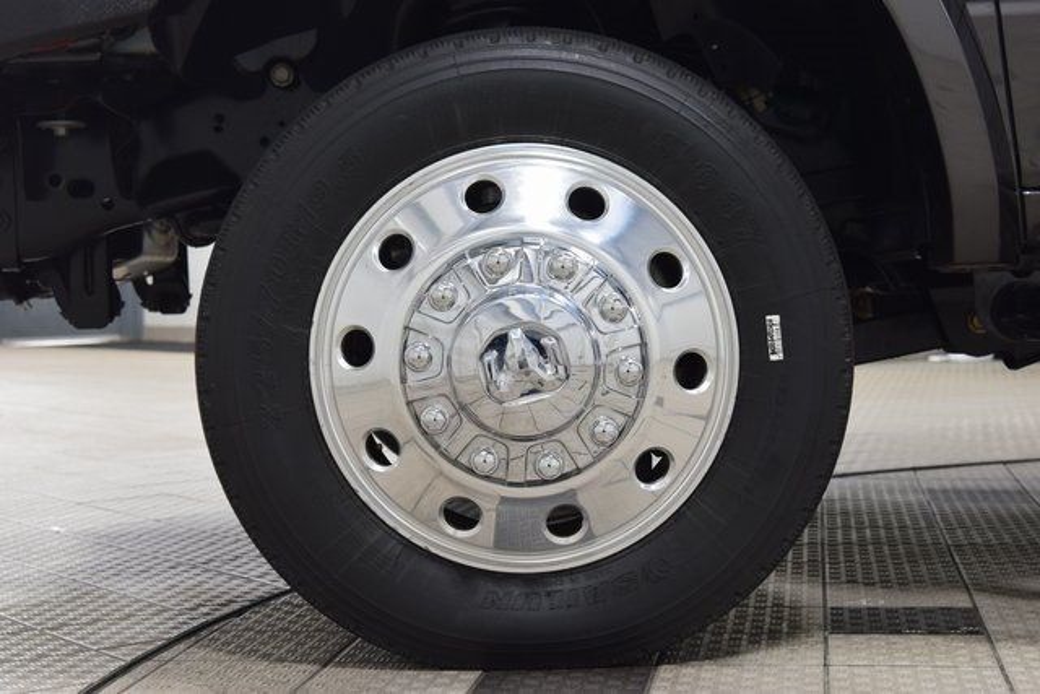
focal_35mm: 72
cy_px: 347
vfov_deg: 18.9
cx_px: 520
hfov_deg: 28.1
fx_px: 2080
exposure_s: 1/15
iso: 560
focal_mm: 48
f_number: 6.3
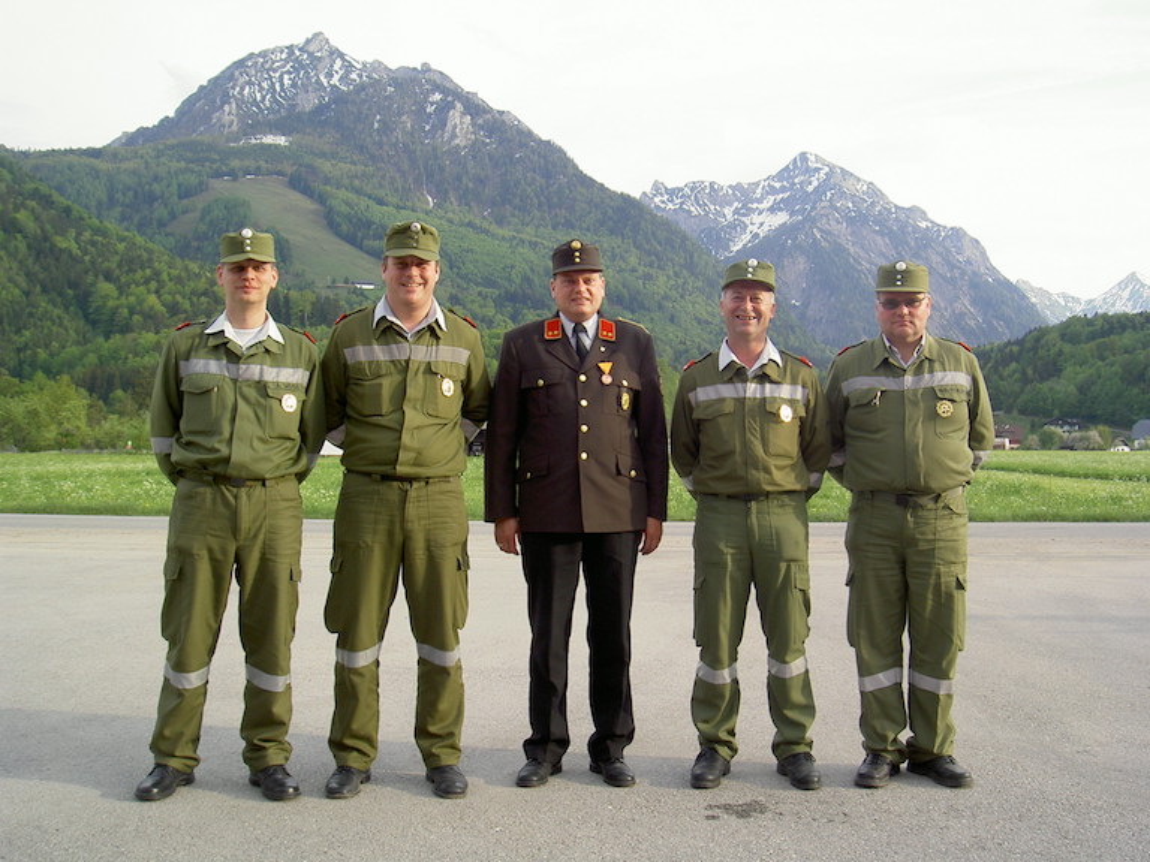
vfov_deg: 36.8
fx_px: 1296
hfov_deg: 47.9
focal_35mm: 39
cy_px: 431
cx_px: 575
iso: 100
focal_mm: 8
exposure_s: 1/125
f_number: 4.7
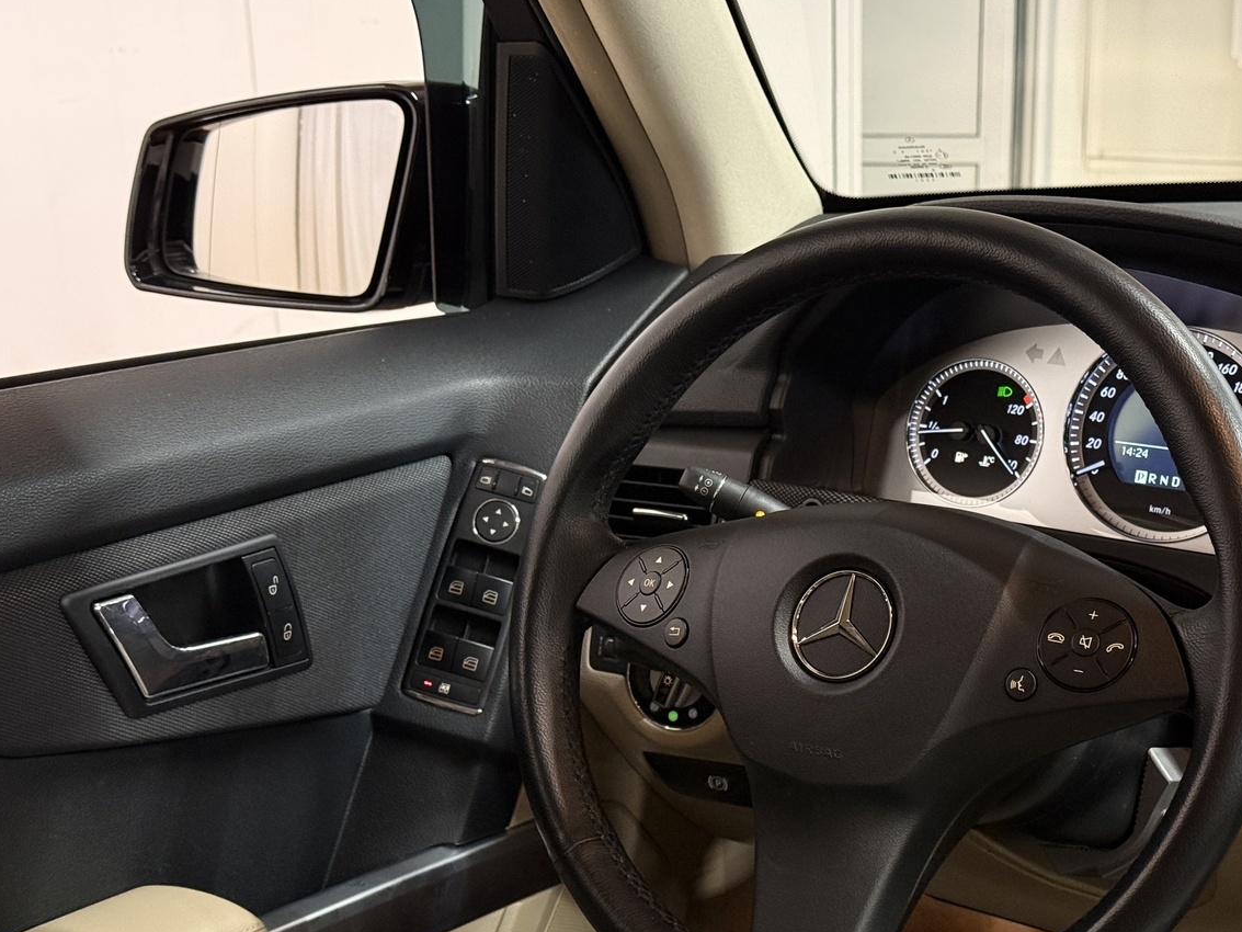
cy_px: 587
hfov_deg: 31.6
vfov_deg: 24.0
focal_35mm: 61
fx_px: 2189
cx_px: 749
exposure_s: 1/33
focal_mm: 6.76
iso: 320
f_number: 1.78
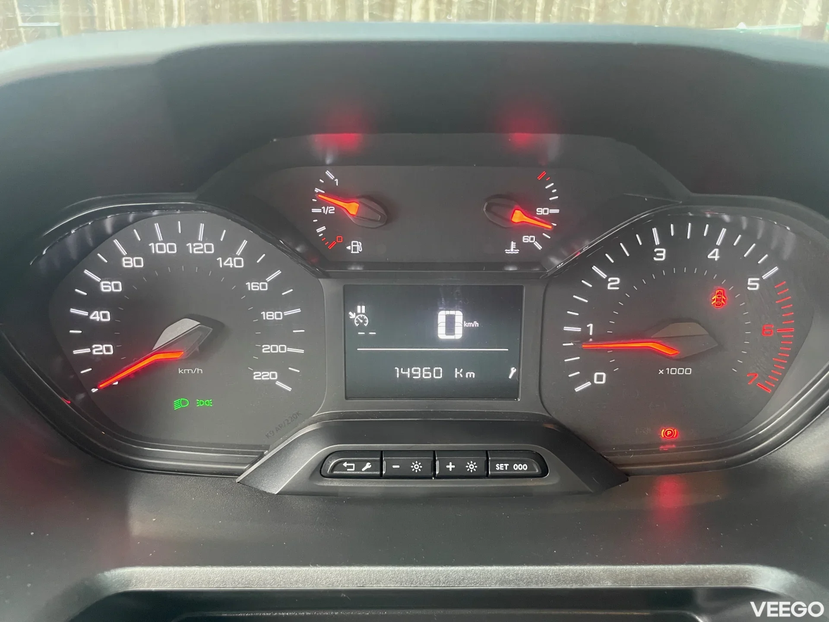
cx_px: 414
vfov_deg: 53.1
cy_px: 311
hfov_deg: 67.3
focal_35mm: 26
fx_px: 623
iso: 500
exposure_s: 1/53
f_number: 1.6
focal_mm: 4.2
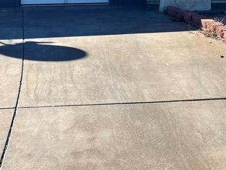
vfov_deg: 19.7
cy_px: -24
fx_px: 463
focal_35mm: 71
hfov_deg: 27.4
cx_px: 124
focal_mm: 5.7
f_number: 1.5
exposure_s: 1/3460
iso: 50
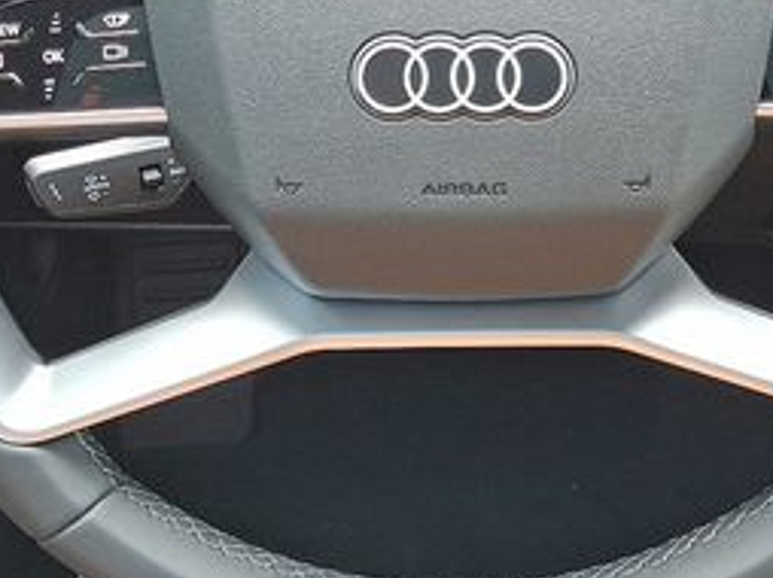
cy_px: 61
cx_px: 475
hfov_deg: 30.6
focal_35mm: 63
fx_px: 1406
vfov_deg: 22.7
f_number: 1.8
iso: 54
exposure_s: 1/120
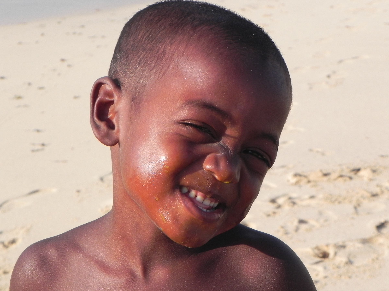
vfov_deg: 12.7
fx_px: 1315
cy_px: 146
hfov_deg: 16.8
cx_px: 194
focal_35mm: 117
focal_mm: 20.8
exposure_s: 1/603
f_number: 4.5
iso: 160
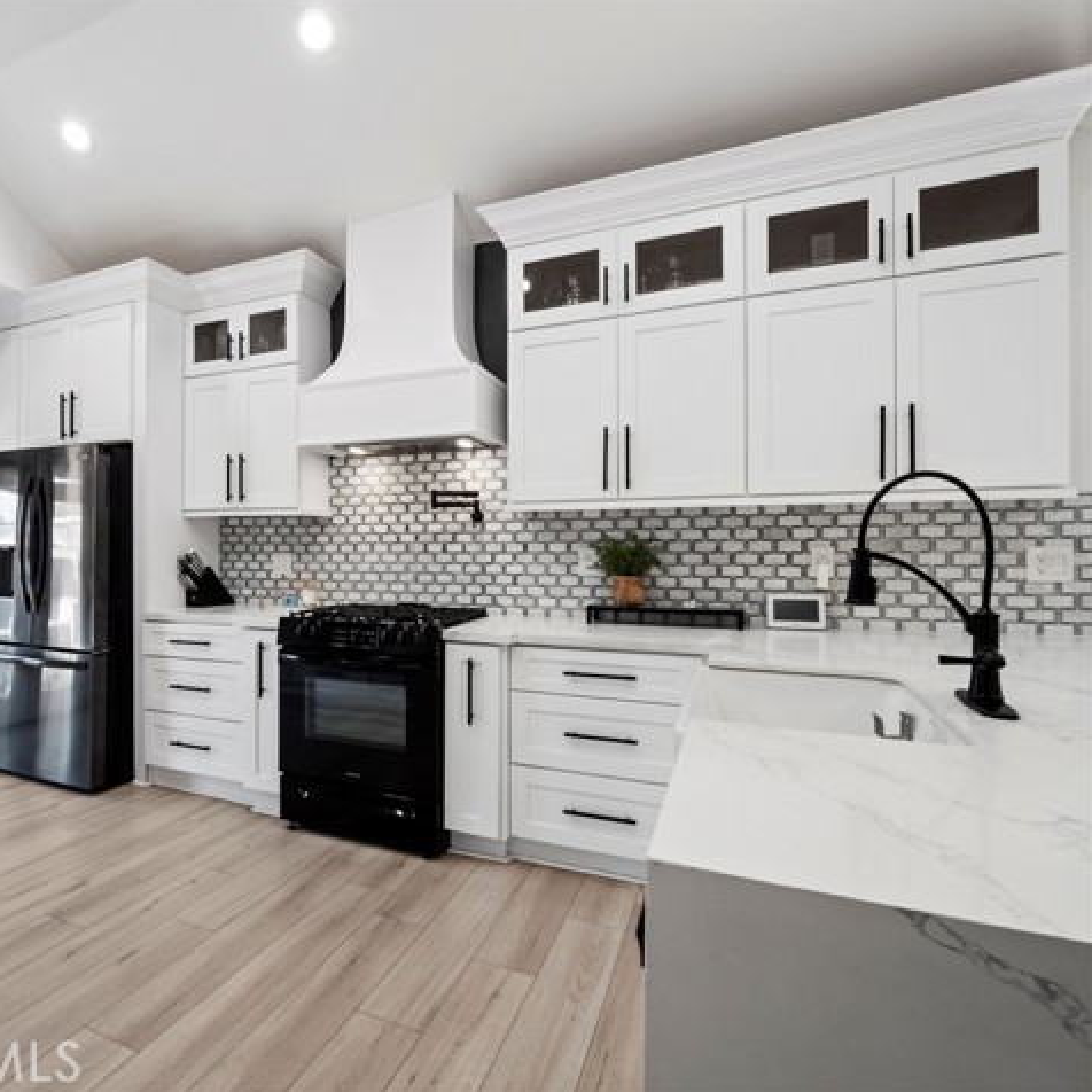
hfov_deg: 75.2
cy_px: 544
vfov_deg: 77.7
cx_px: 360
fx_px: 678
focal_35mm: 19
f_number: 8
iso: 200
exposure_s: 1/8
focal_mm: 8
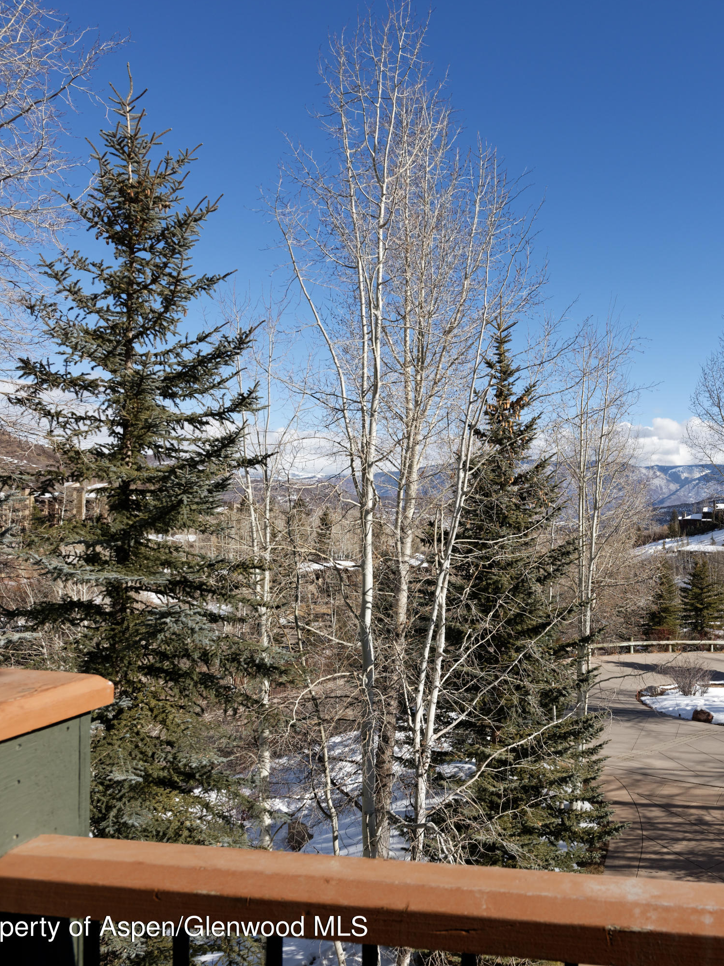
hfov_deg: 45.4
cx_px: 595
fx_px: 809
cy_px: 483
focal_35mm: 29
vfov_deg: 61.7
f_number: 8
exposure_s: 1/320
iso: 100
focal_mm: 20
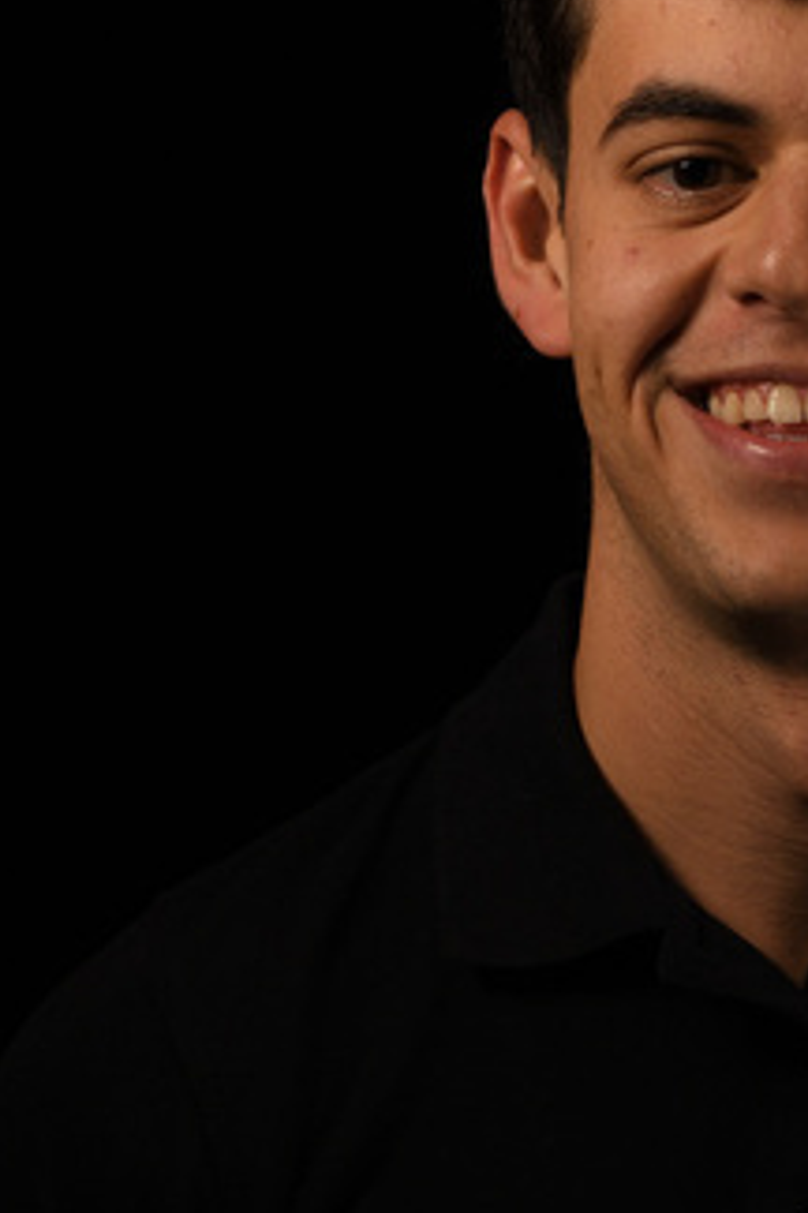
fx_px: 8618
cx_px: 782
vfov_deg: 8.0
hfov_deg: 5.4
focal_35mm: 256
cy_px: 807
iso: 64
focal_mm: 85
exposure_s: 1/250
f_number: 8
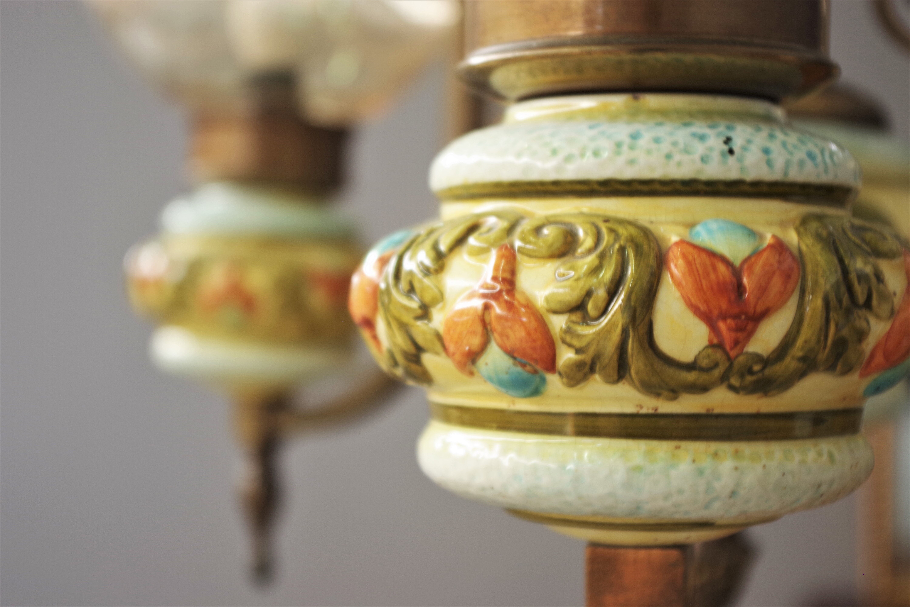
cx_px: 455
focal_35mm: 72
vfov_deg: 18.9
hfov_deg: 28.1
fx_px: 1820
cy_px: 304
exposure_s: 1/8
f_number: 5.6
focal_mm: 47.5
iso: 100
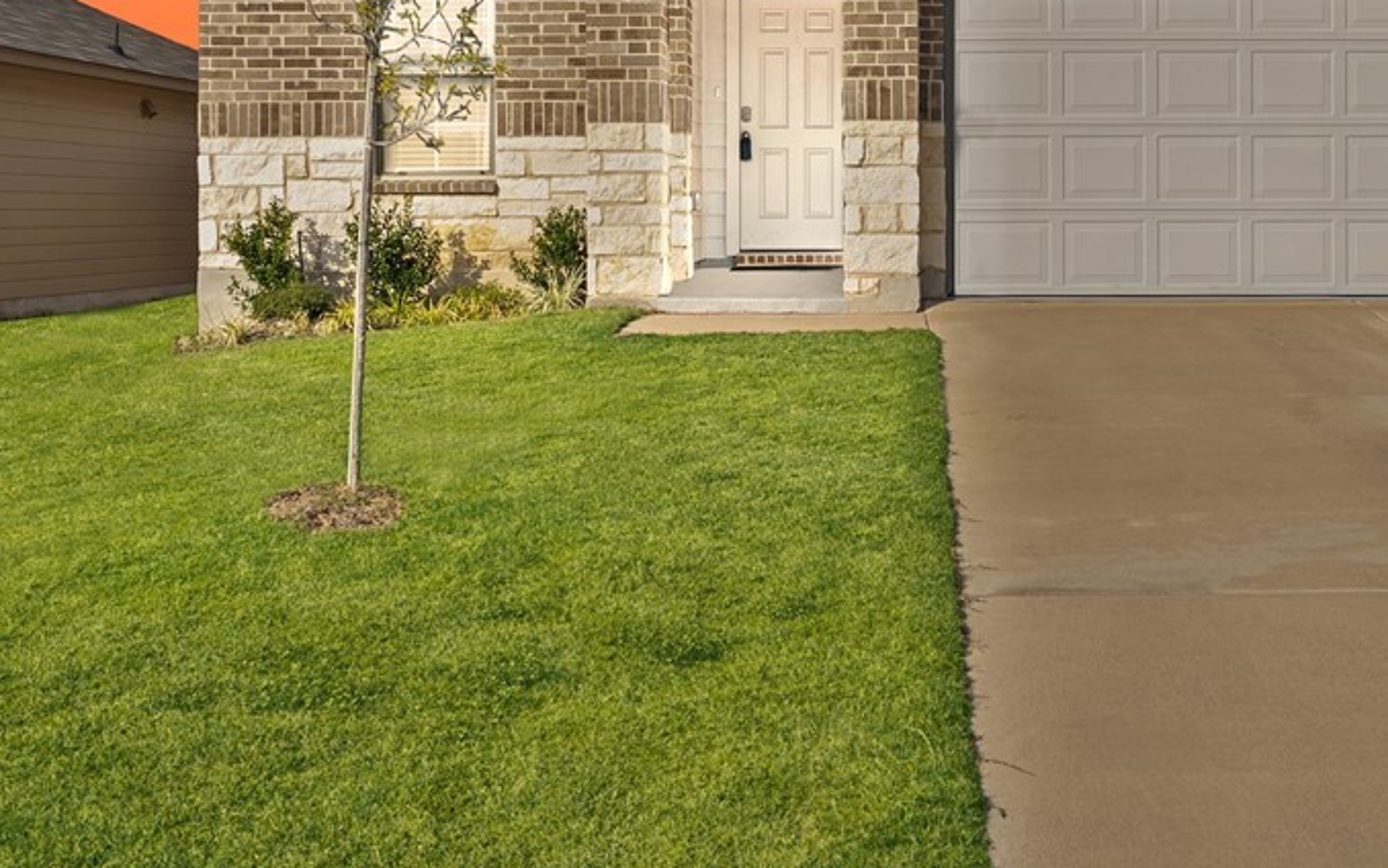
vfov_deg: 25.9
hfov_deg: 40.4
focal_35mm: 49
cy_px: 170
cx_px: 954
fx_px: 1854
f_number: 8
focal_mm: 30
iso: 100
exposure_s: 1/60
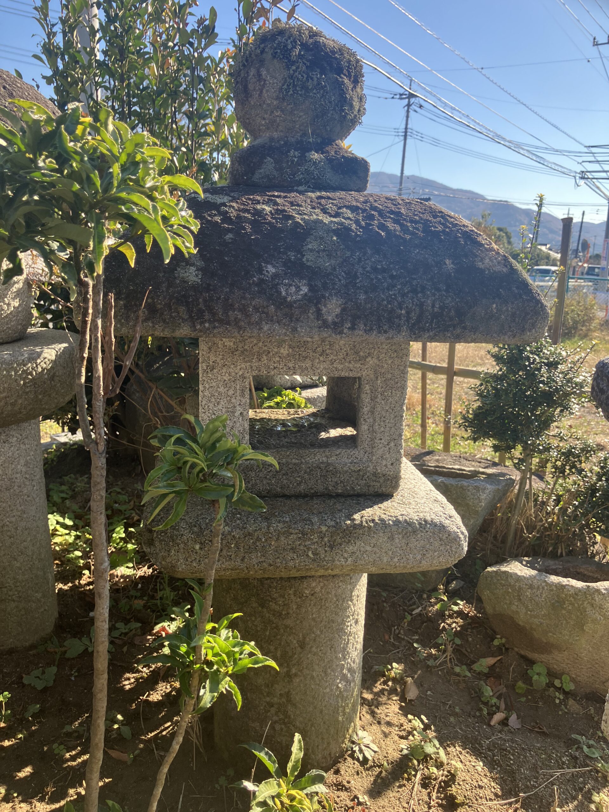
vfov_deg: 63.4
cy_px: 406
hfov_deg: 49.7
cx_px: 304
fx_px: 657
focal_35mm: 28
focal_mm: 3.99
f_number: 1.8
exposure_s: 1/376
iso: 32
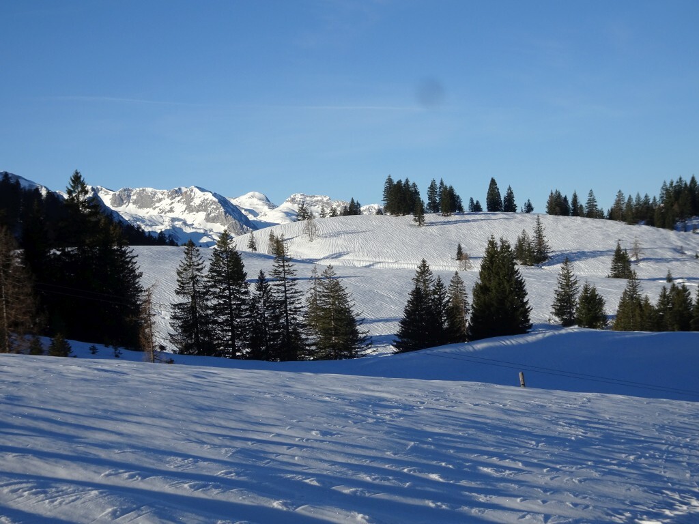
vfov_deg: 20.2
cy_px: 262
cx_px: 350
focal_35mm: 73
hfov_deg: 26.7
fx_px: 1474
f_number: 5
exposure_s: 1/800
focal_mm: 12.42
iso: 80
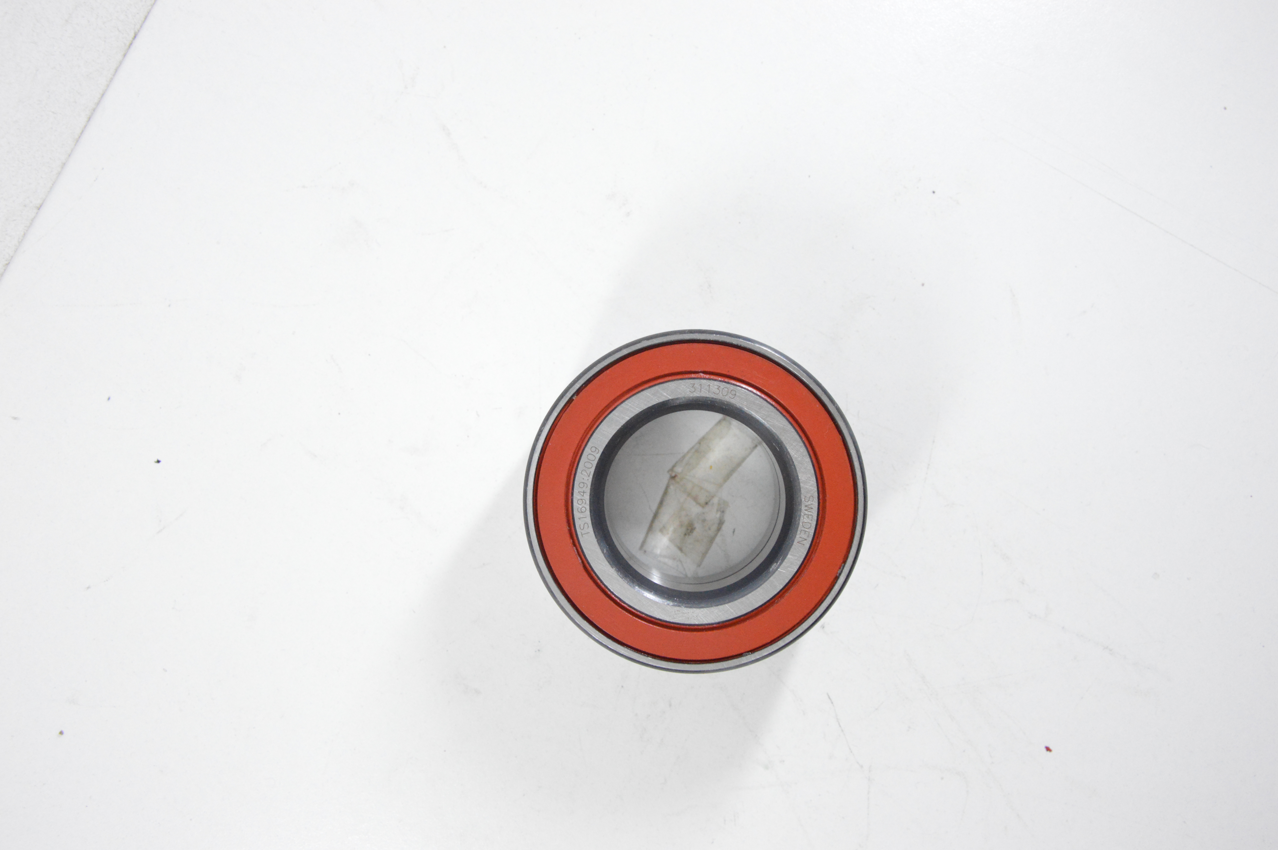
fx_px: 1809
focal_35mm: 51
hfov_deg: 38.9
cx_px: 639
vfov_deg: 26.4
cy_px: 425
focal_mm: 34
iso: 3200
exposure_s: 1/100
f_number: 7.1
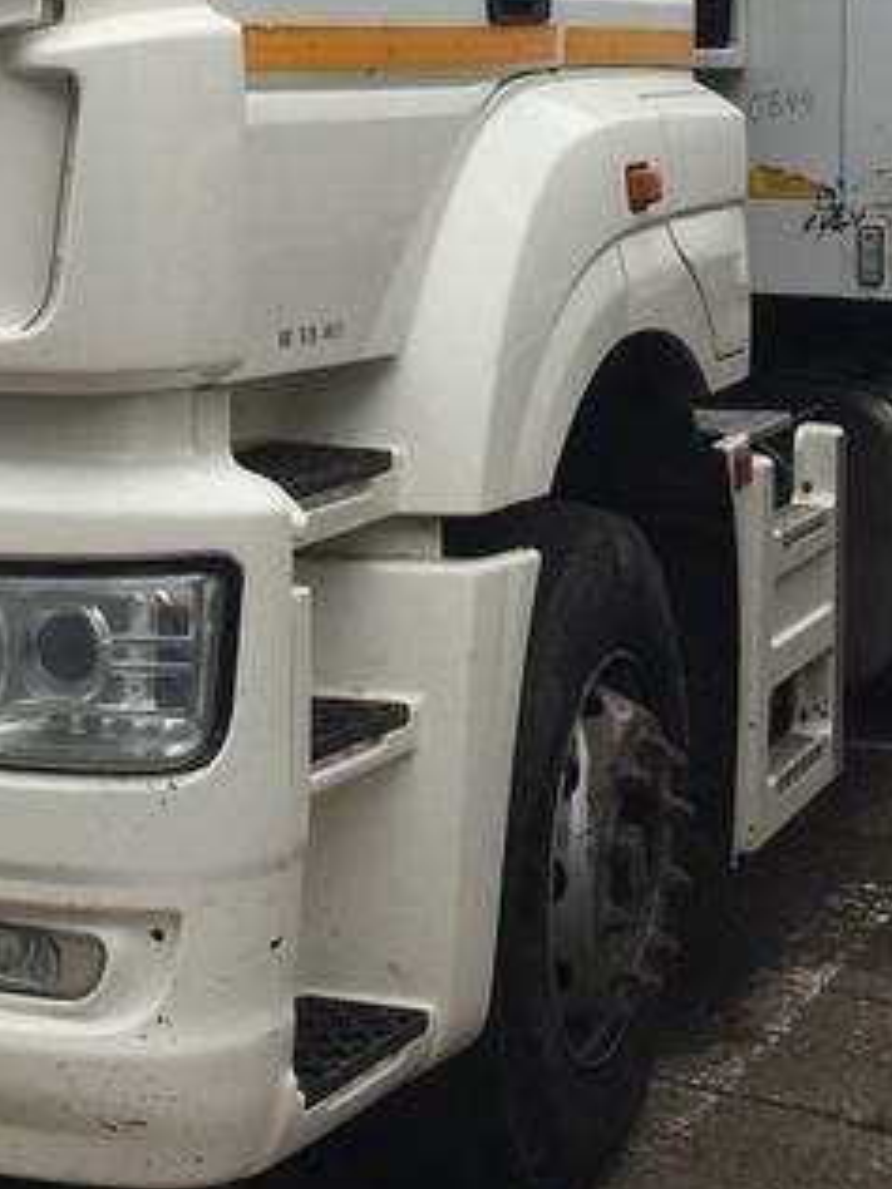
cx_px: -147
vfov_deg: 25.4
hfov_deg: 18.7
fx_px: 2577
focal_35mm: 75
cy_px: 184
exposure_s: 1/1041
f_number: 2.2
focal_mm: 4.15
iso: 32
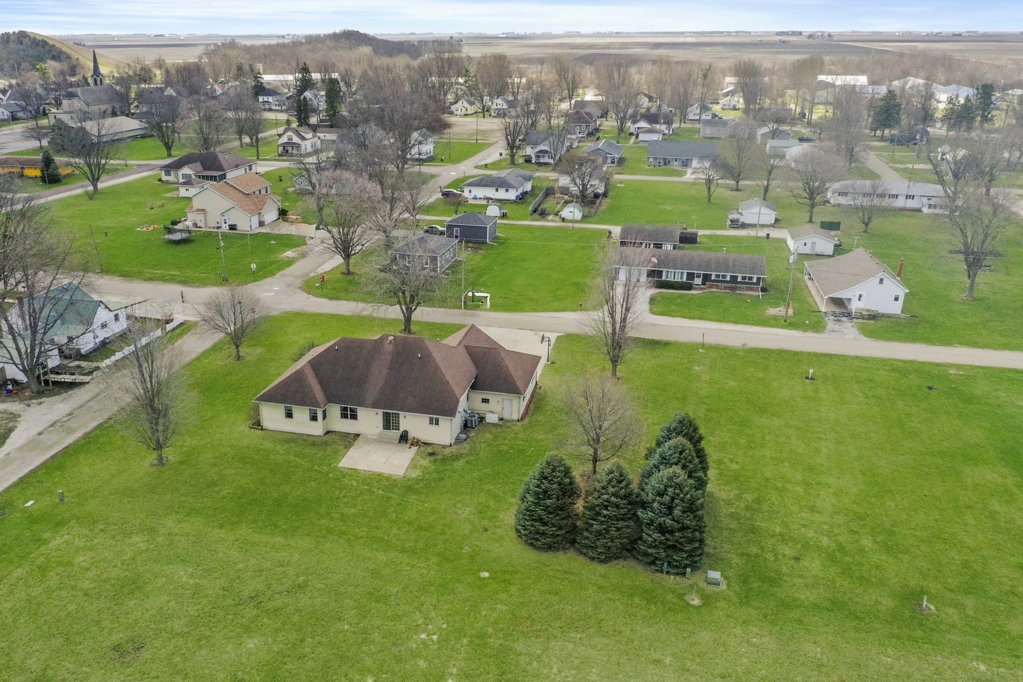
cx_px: 512
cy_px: 341
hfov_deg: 65.5
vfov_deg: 46.4
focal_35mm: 28
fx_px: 796
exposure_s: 1/2000
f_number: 5
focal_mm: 10.26
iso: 800
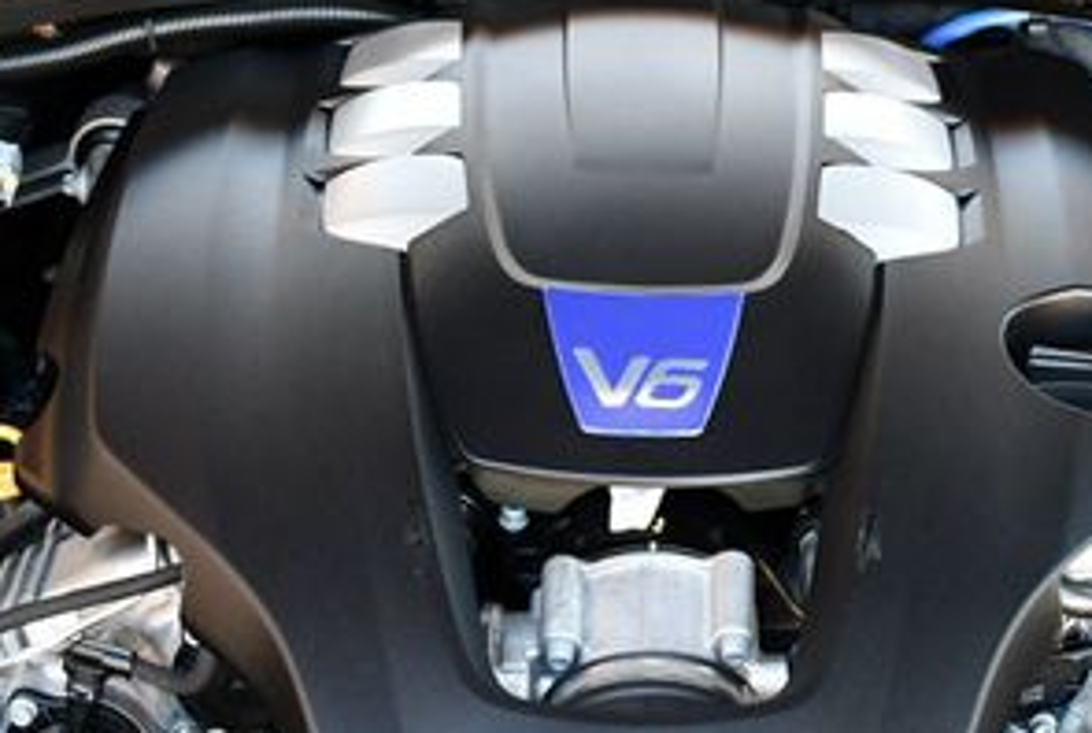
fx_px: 2371
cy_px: 507
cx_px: 644
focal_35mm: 78
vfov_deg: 17.5
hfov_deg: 25.9
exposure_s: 1/160
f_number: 3.5
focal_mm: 18
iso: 800
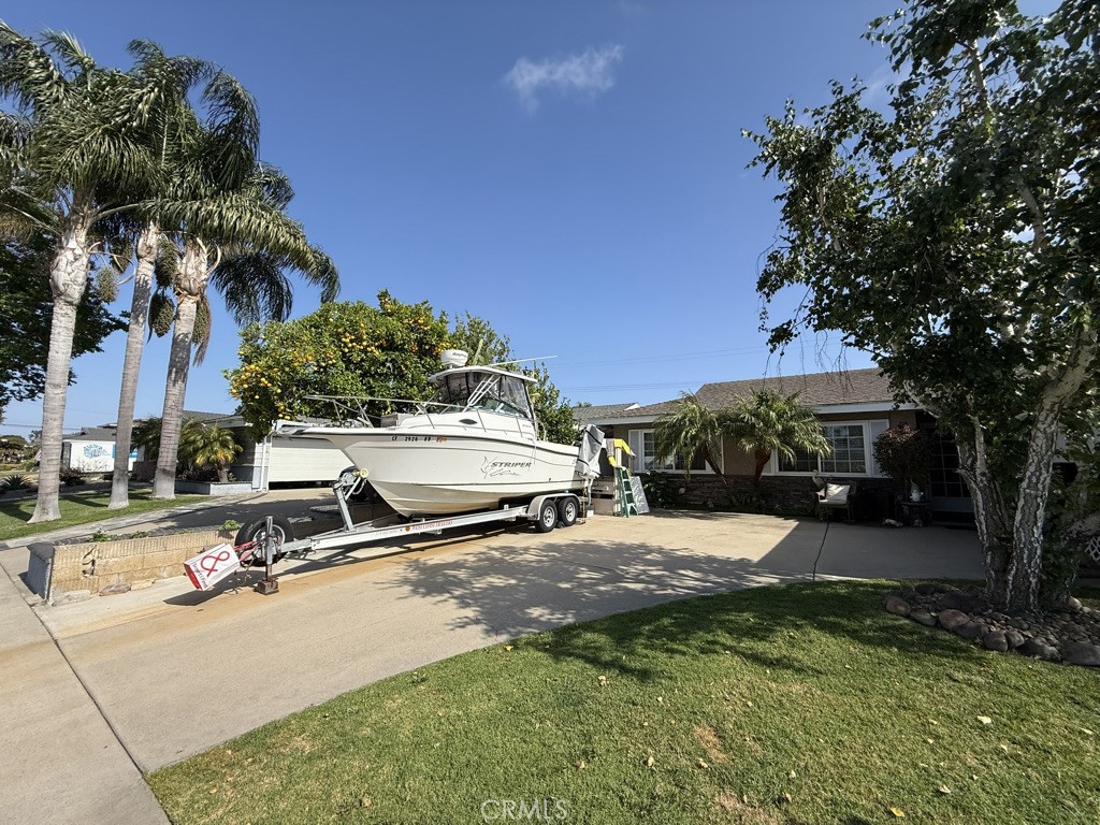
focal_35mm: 14
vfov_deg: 85.7
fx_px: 445
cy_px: 412
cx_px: 550
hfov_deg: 102.1
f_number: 2.2
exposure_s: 1/2611
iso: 50
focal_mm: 2.22
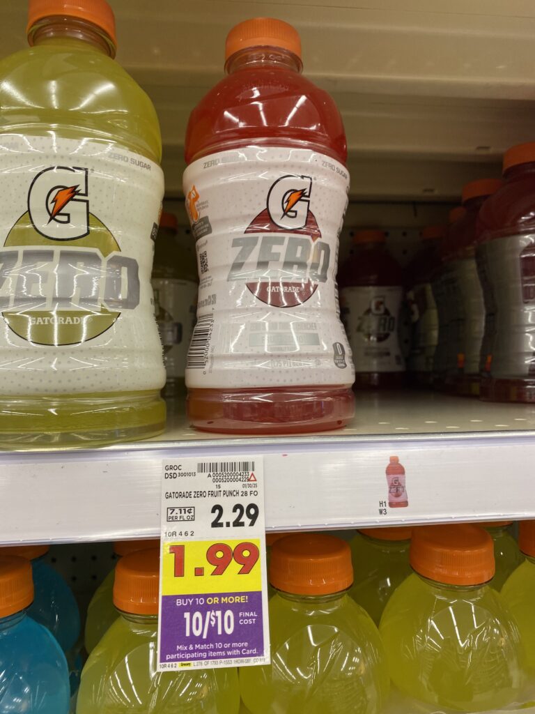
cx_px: 268
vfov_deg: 67.3
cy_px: 357
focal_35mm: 26
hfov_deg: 53.1
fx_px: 536
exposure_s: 1/59
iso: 80
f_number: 1.8
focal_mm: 4.25
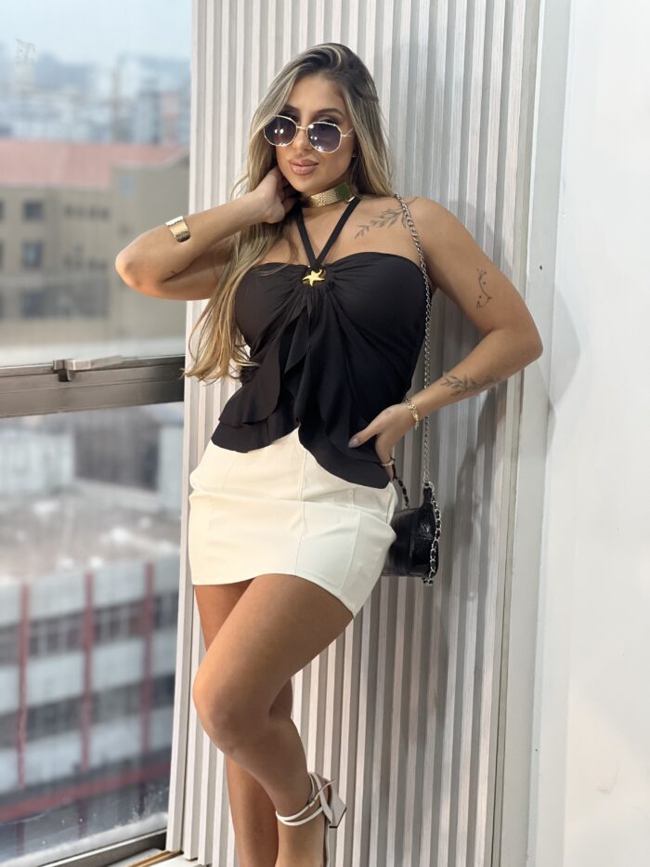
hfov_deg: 19.1
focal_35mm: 77
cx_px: 325
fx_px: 1927
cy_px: 434
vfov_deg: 25.3
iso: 160
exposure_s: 1/120
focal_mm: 9
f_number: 2.8
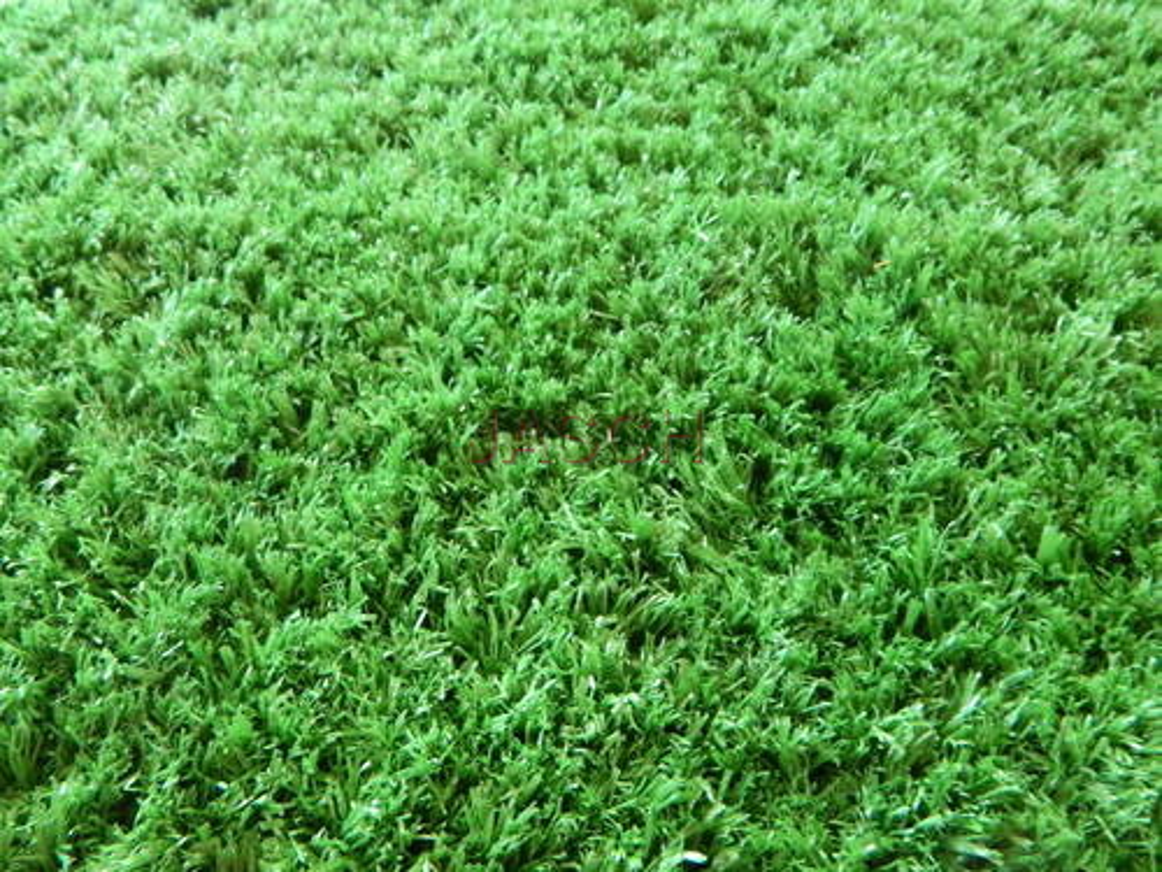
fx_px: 1041
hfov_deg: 58.4
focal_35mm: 31
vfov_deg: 45.4
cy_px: 436
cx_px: 581
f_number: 3.2
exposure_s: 1/8
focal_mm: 5.6
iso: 400
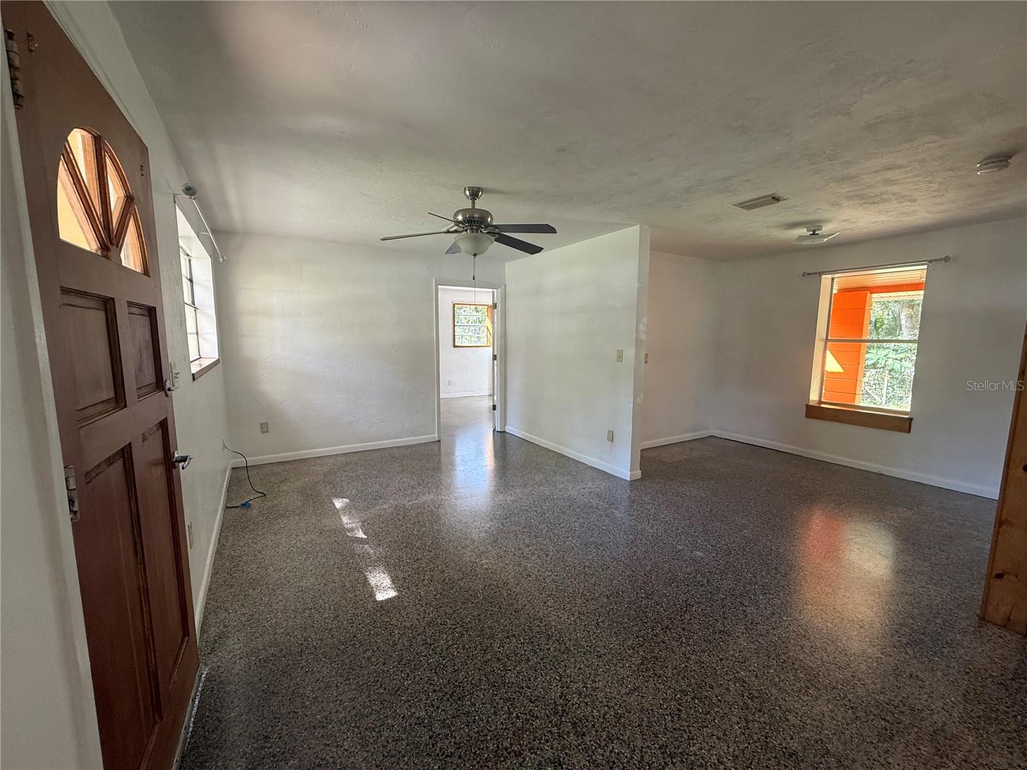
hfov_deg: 102.1
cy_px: 385
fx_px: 415
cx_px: 514
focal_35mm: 14
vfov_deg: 85.7
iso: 200
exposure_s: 1/120
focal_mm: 2.22
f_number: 2.2
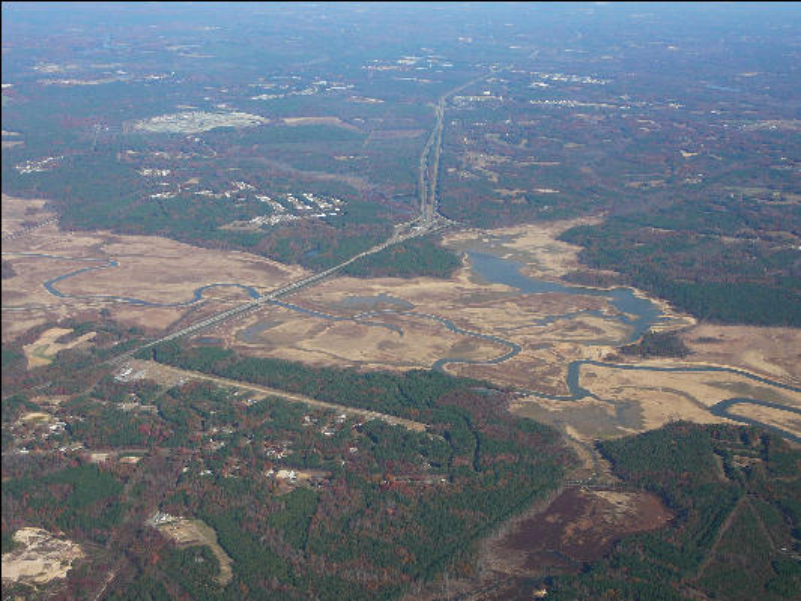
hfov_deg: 32.7
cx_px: 400
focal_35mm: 59
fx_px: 1366
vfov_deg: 24.8
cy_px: 300
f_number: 3.5
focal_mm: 8.7
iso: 80
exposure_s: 1/800
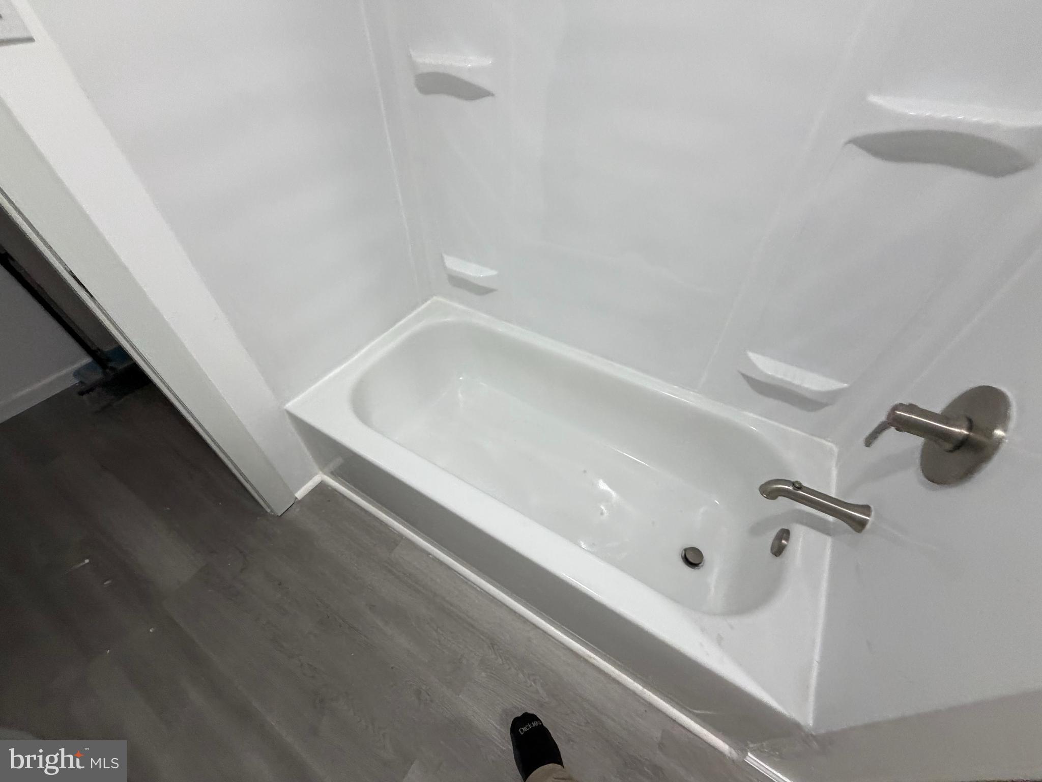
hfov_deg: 102.1
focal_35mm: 14
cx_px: 521
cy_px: 391
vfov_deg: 85.7
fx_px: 421
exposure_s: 1/120
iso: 250
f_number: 2.2
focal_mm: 2.22
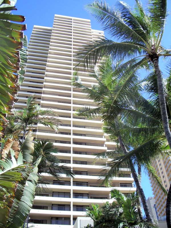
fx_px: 231
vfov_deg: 52.6
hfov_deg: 40.7
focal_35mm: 35
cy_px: 114
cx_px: 86
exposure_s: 1/160
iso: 50
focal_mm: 5.8
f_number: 4.3
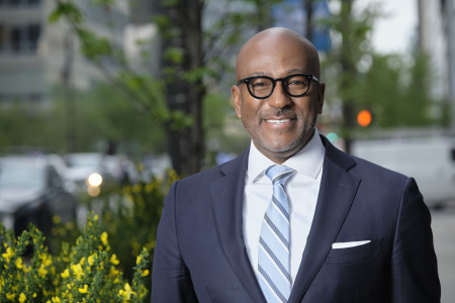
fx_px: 1858
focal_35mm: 147
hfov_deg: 14.0
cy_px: 152
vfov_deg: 9.3
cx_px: 228
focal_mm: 98.2
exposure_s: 1/125
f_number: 4
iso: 320
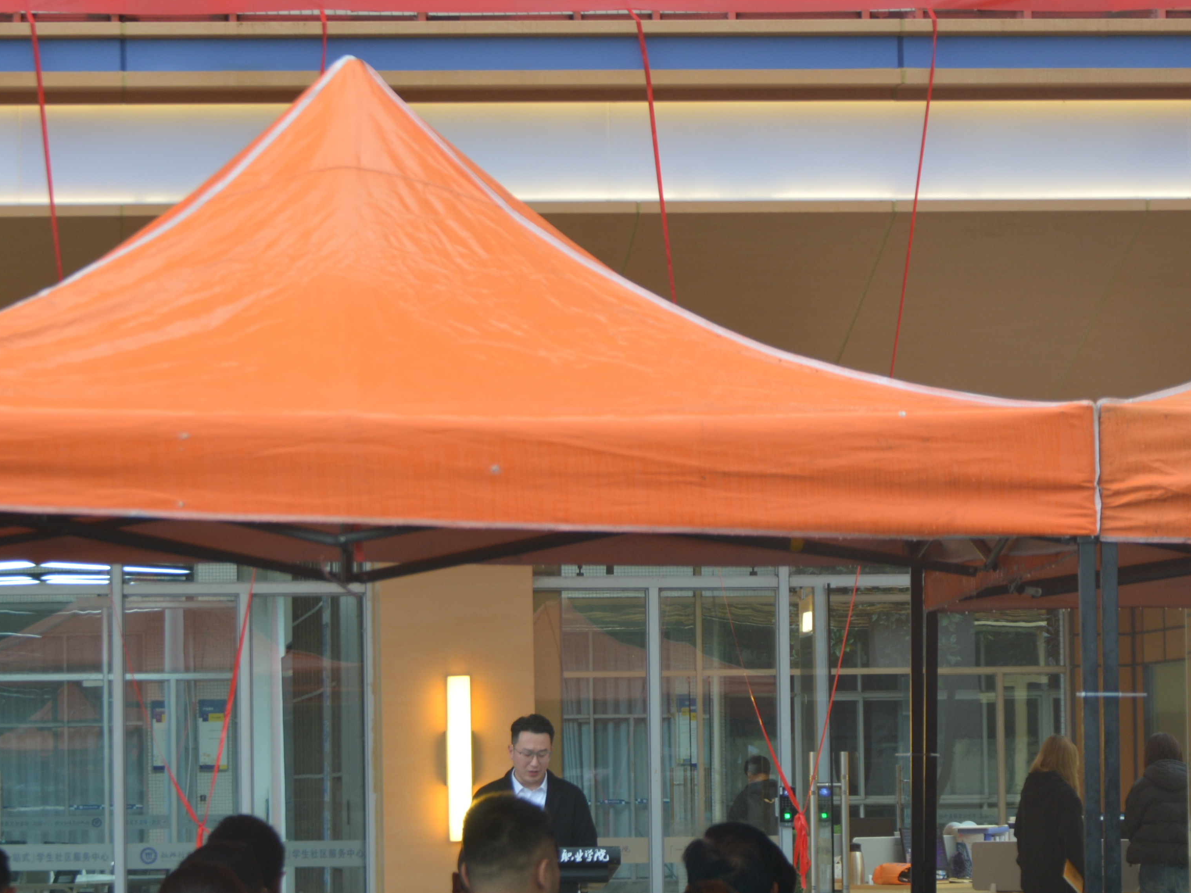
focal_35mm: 142
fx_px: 4885
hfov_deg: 13.9
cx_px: 467
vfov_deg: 10.4
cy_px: 460
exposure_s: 1/25
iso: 160
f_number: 5
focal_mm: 50
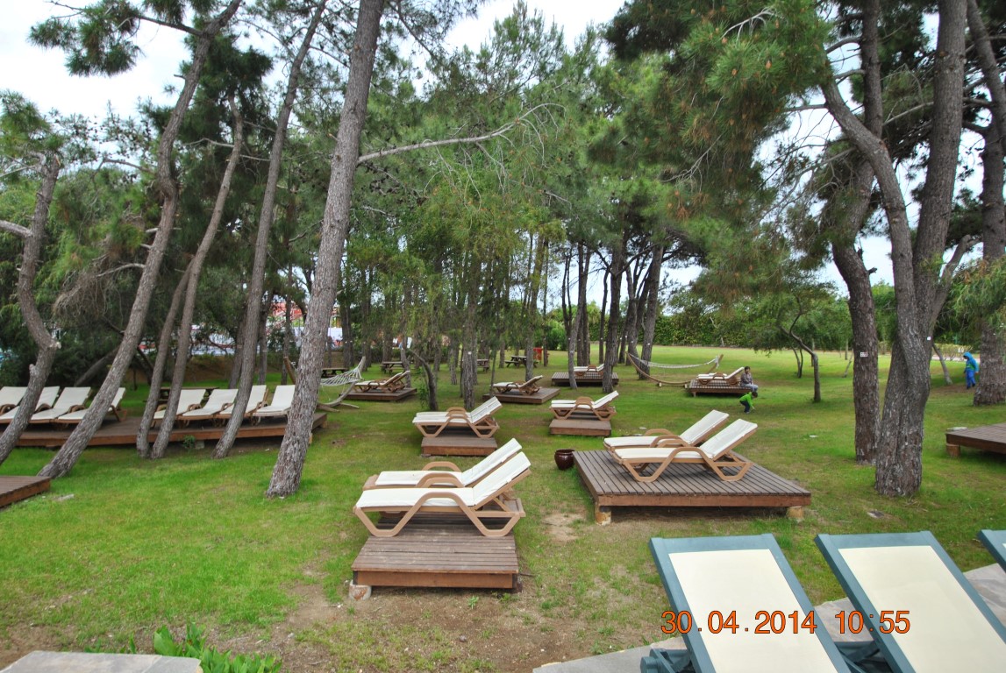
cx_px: 503
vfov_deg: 59.6
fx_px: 588
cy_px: 336
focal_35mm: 21
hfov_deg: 81.1
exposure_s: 1/200
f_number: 4.5
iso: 100
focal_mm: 14
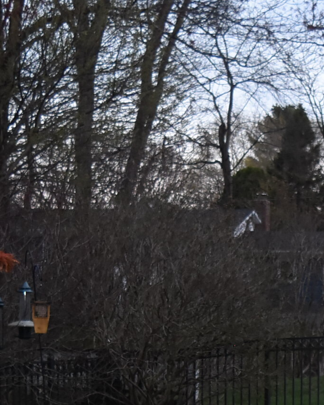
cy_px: 437
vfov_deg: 15.7
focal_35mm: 119
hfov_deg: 12.7
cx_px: 361
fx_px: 1426
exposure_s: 1/80
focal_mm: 24
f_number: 4.5
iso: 800
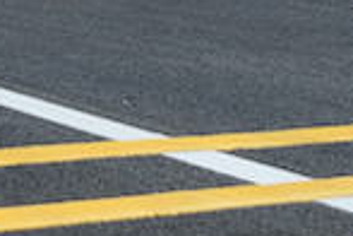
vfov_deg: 7.9
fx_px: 1637
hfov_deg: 11.8
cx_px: -149
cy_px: -201
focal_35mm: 167
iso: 160
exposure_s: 1/500
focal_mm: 24
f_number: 2.8
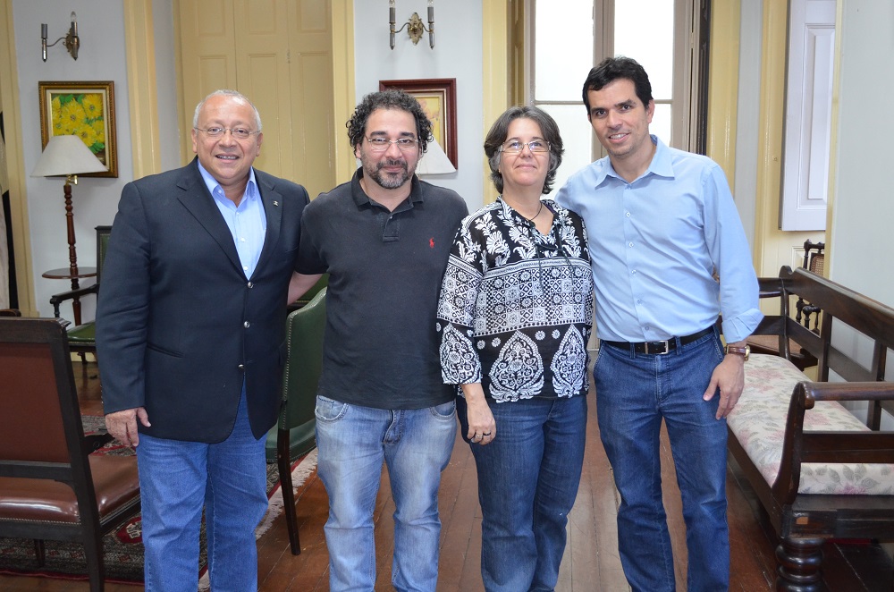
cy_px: 296
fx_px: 892
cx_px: 447
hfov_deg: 53.2
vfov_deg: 36.7
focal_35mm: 36
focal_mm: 24
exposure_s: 1/60
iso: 1600
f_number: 4
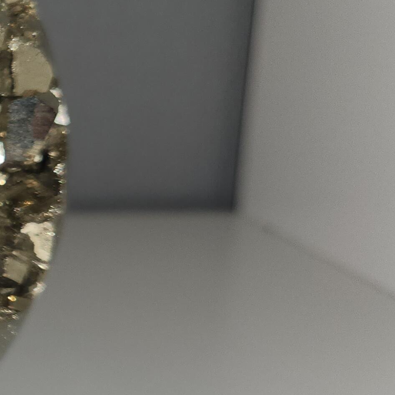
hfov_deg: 16.3
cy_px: 204
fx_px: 1110
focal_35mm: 86
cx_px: -354
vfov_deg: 20.2
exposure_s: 1/170
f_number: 1.8
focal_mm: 5.4
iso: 20
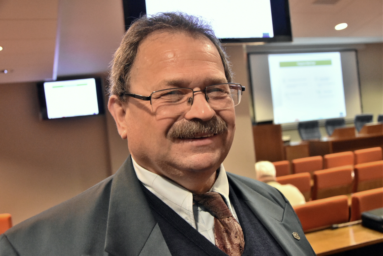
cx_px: 192
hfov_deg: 49.6
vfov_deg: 34.2
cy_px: 128
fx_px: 415
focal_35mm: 39
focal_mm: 26
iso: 4000
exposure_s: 1/125
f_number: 4
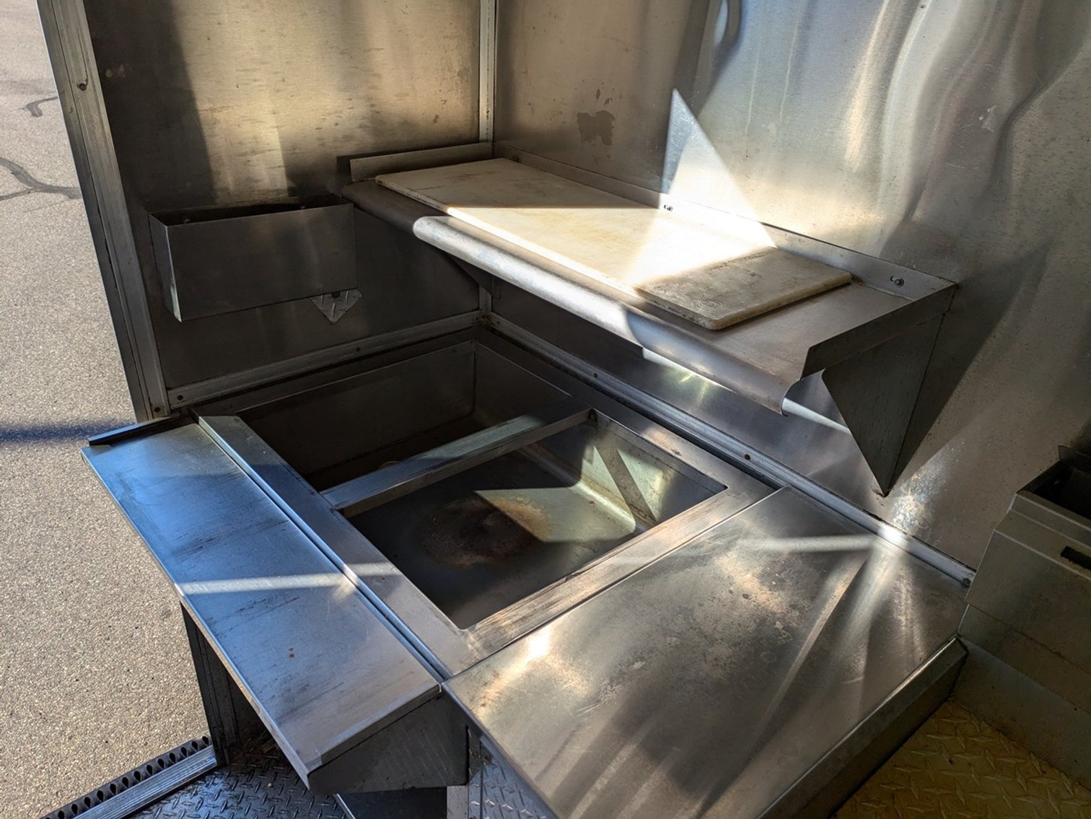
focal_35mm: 25
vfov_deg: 54.9
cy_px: 410
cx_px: 546
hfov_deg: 69.4
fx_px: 788
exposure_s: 1/987
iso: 38
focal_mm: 5.43
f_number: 1.89
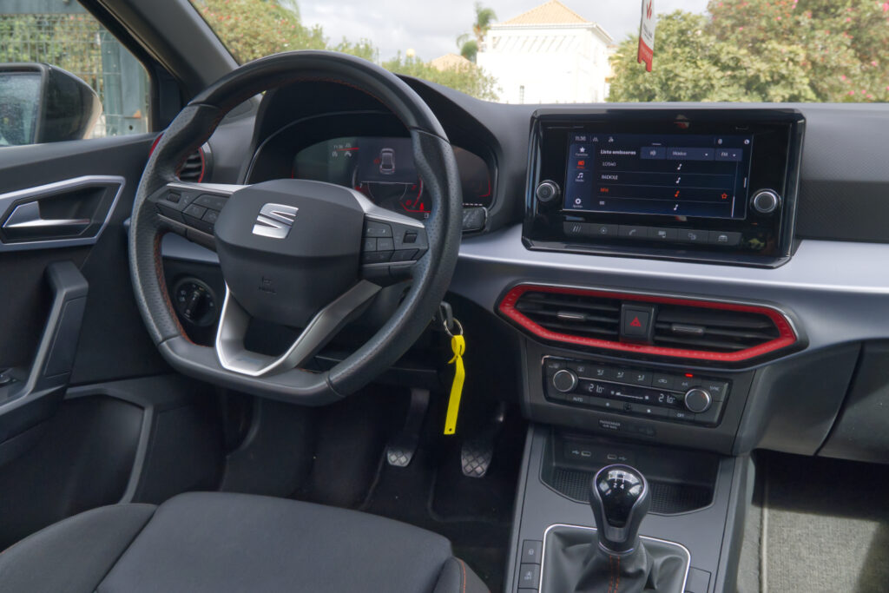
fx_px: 741
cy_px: 296
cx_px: 444
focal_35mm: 30
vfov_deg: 43.6
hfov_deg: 61.9
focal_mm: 20.3
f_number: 9
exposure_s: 1/320
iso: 2000
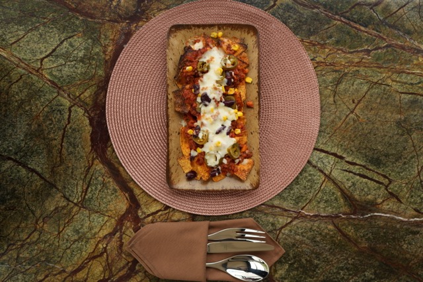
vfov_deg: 37.9
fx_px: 411
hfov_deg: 54.4
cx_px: 212
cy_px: 141
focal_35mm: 35
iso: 200
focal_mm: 35
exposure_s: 1/640
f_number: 2.8
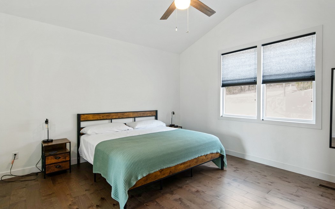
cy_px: 115
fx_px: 160
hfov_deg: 92.6
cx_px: 173
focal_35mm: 18
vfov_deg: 66.2
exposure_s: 1/40
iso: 320
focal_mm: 11
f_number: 7.1
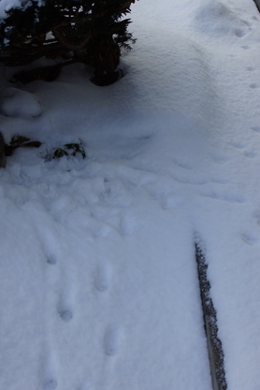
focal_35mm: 69
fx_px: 747
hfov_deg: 19.7
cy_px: 214
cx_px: 116
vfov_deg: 29.2
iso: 100
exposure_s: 1/100
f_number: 8
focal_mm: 40
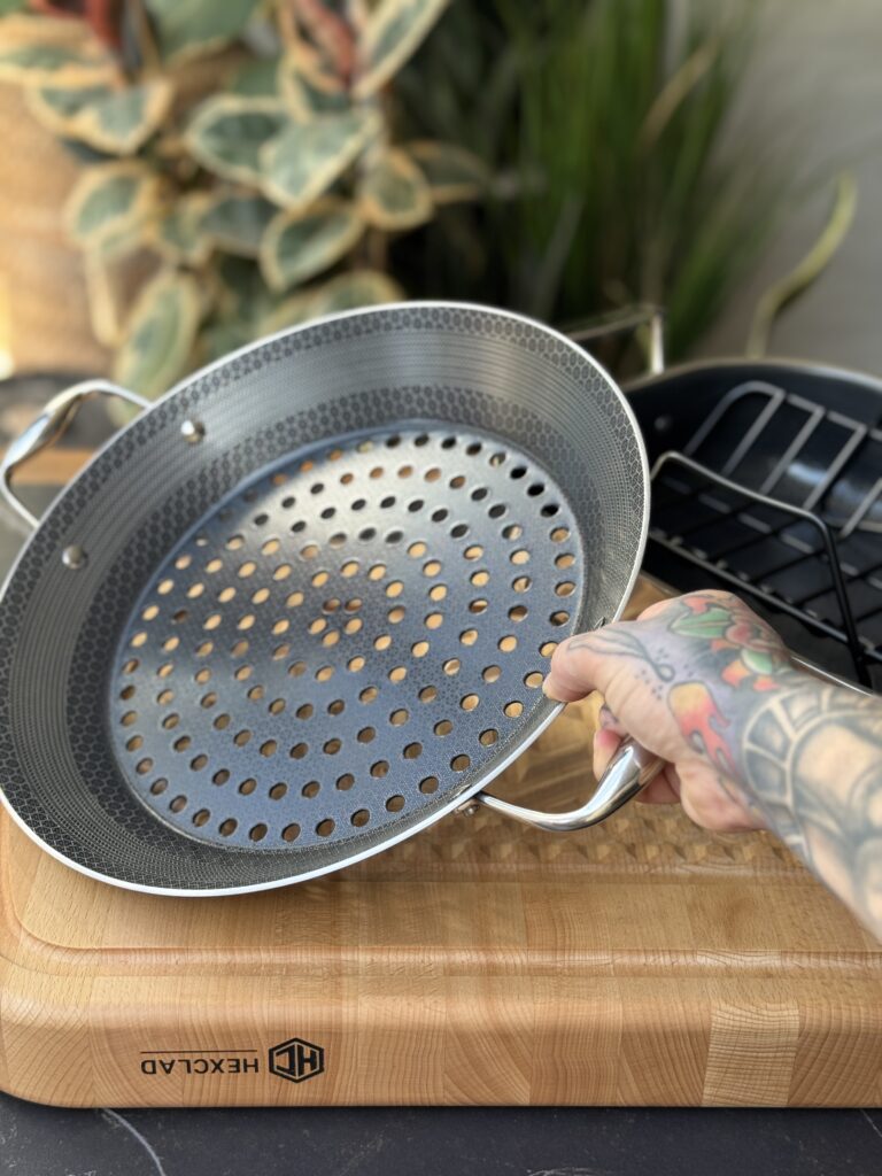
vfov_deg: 39.7
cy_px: 588
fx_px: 1631
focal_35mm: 48
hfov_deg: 30.3
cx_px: 441
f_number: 1.78
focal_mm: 6.76
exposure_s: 1/121
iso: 64
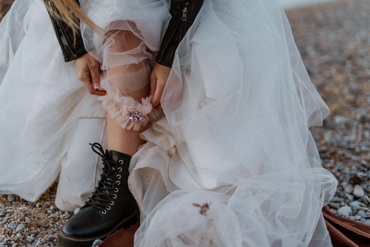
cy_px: 124
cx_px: 185
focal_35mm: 50
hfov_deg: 39.6
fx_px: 514
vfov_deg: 27.0
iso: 200
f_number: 2
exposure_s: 1/640
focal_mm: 50
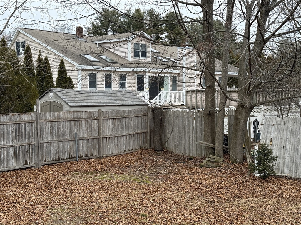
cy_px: 112
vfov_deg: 30.3
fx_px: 417
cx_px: 150
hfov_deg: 39.7
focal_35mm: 48
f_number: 1.78
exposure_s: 1/561
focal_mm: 6.76
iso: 64
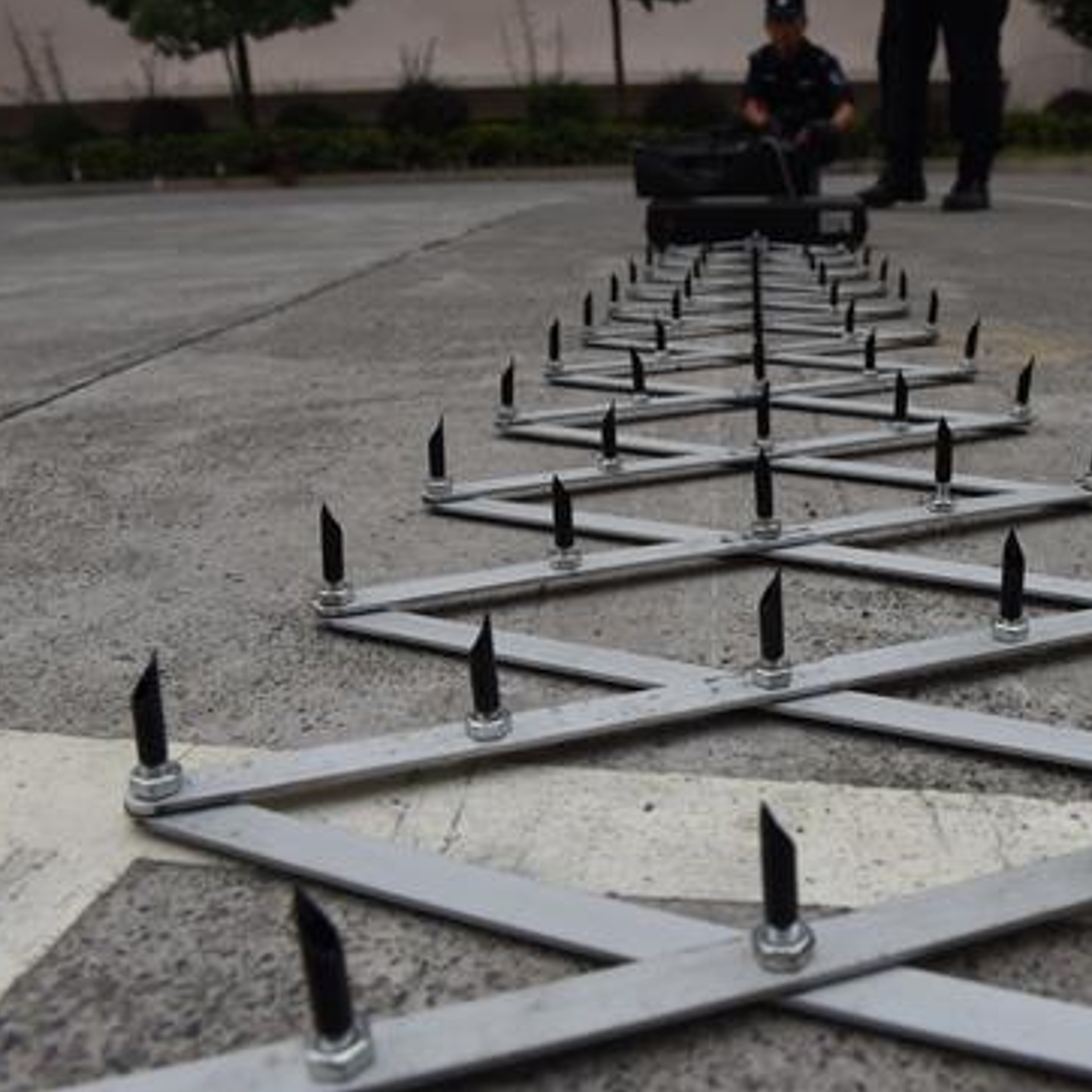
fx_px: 1106
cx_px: 742
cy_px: 541
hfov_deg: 51.4
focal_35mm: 31
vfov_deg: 52.5
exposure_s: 1/200
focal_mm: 24
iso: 400
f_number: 7.1
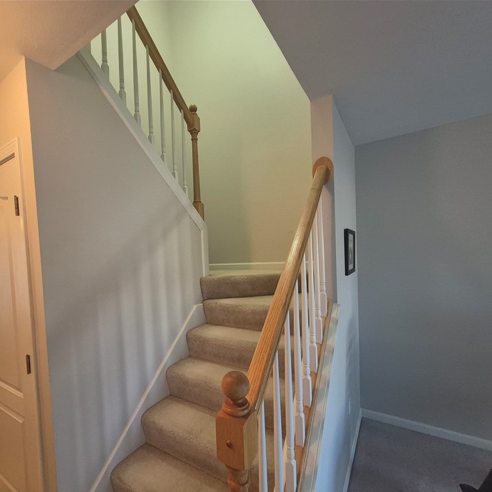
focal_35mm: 16
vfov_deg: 87.4
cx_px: 212
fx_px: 257
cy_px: 256
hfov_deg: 86.9
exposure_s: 1/60
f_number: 2.2
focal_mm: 1.74
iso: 400
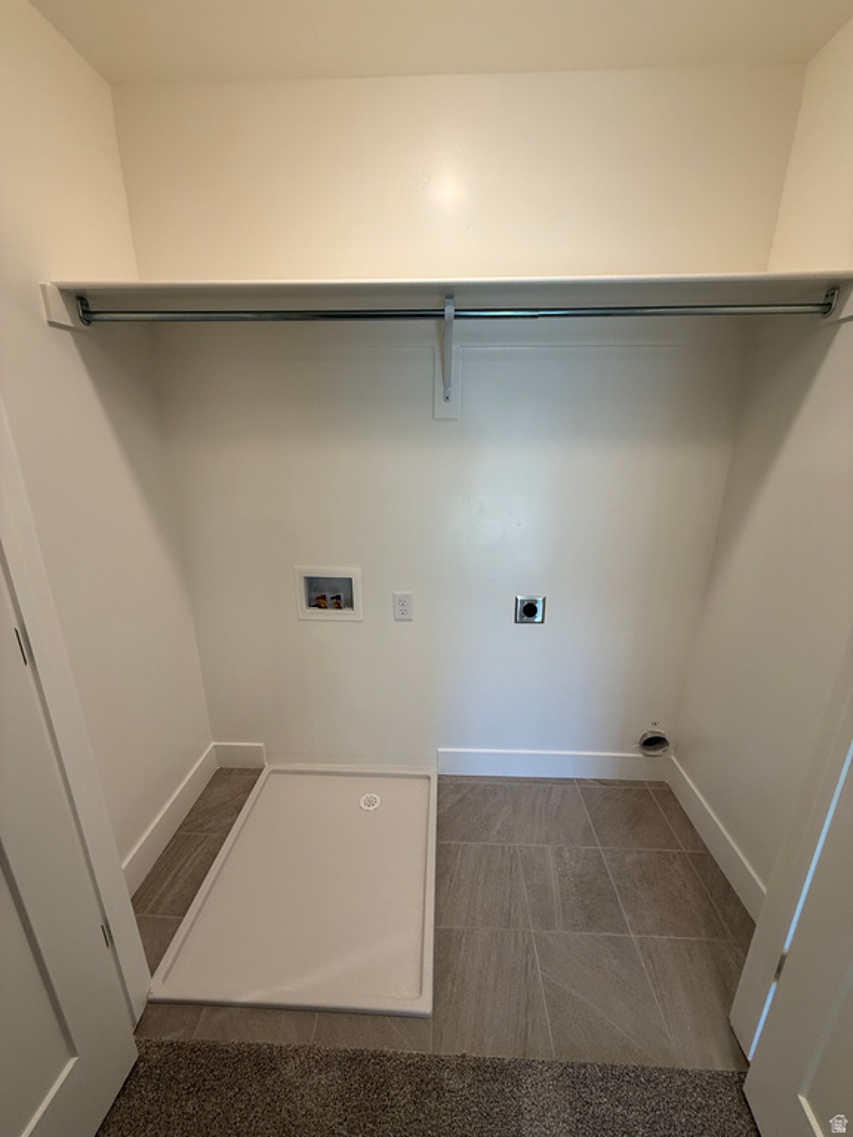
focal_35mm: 14
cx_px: 426
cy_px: 568
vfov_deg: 102.1
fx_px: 460
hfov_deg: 85.7
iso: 125
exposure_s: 1/120
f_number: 2.2
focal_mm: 2.22
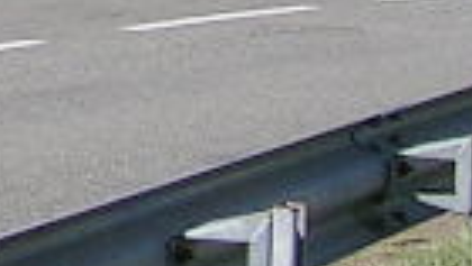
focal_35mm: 279
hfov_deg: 7.5
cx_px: -401
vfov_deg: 4.3
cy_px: -414
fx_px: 3495
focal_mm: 5.4
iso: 50
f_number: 4.8
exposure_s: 1/386
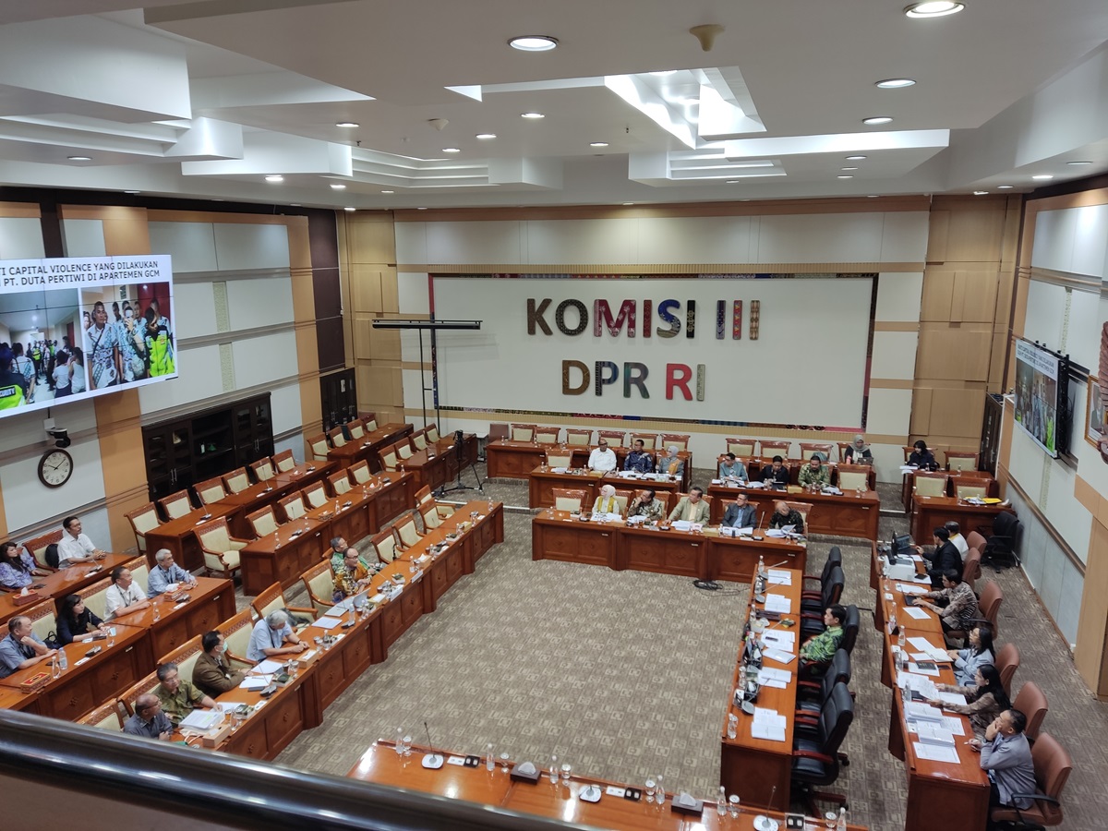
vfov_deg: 54.9
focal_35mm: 25
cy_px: 416
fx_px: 800
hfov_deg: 69.4
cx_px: 554
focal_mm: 4.71
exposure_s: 1/50
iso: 92
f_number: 1.79
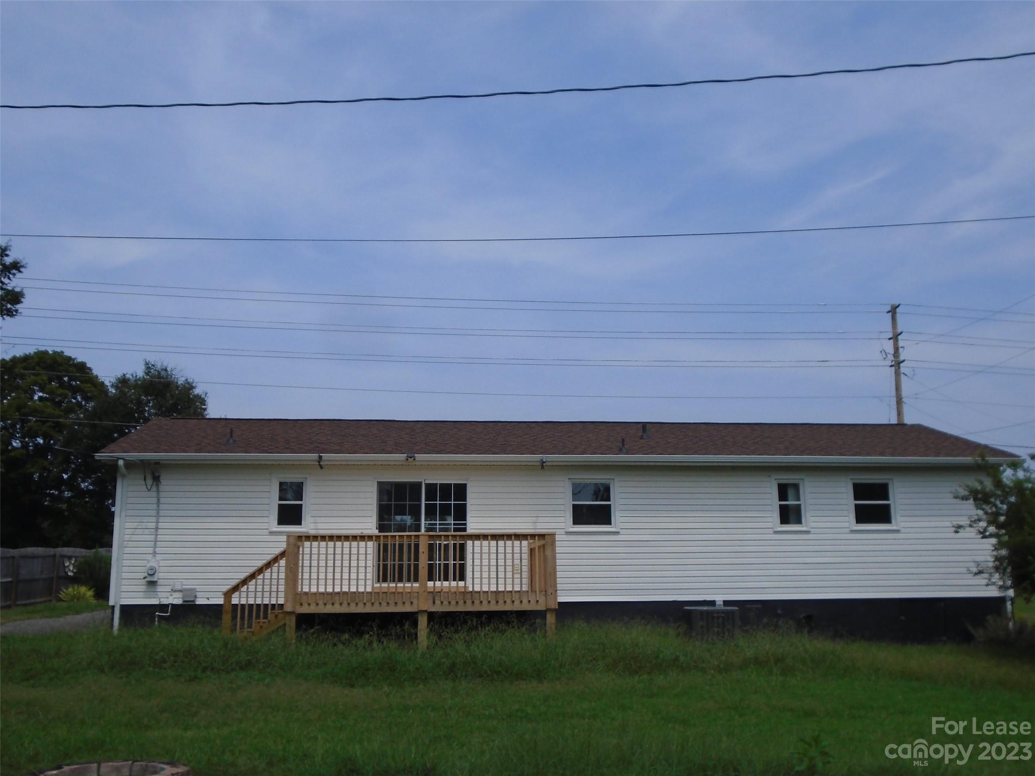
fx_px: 1076
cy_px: 388
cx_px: 518
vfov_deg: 39.7
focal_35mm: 36
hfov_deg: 51.4
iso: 100
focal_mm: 6.4
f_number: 9.5
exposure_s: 1/320
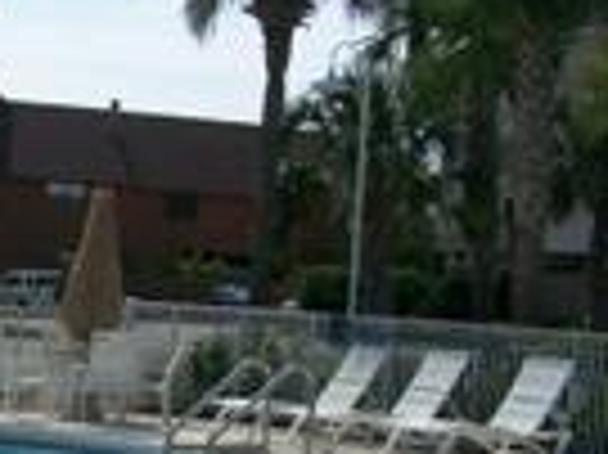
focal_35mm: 107
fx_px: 1878
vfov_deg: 13.4
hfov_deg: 17.8
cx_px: -54
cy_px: 548
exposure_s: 1/1000
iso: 64
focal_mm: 6
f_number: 4.8
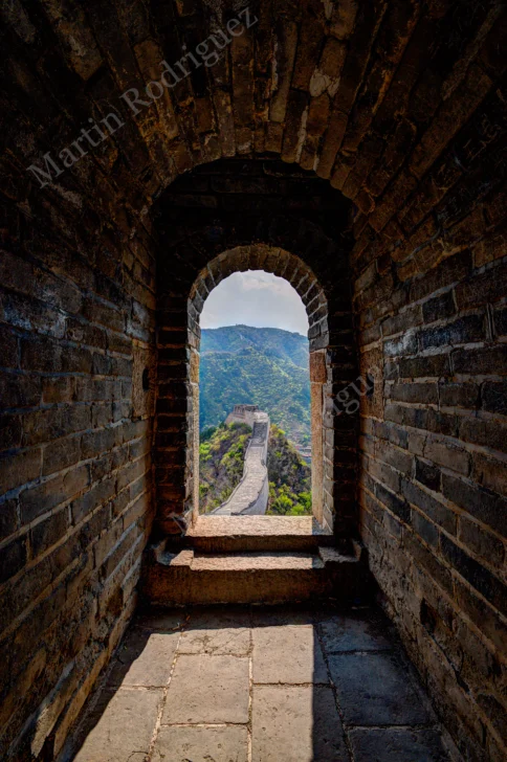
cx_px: 254
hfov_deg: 77.2
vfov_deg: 100.4
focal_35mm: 15
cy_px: 381
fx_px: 317
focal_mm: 10
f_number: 14
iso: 200
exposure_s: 1/80
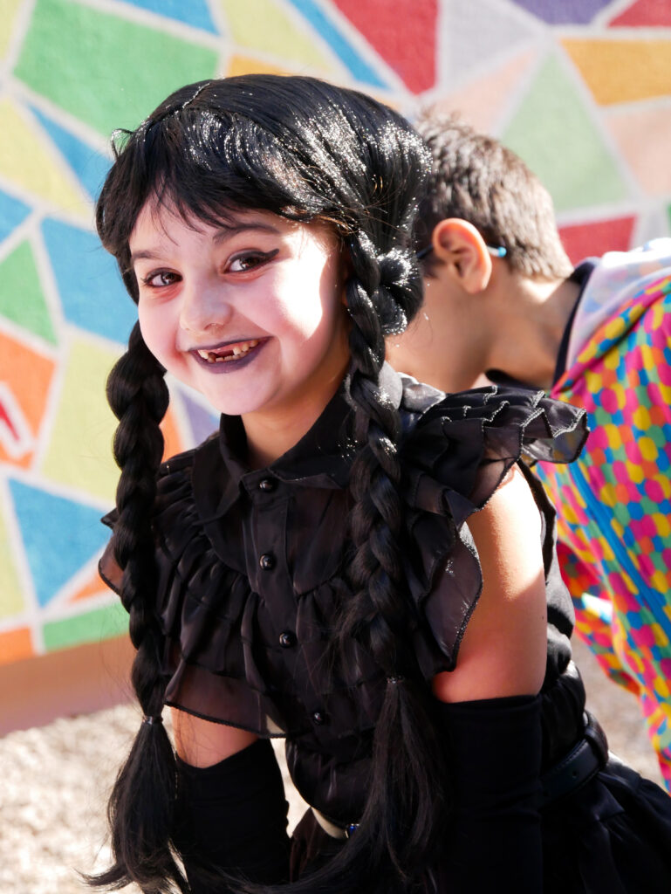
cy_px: 447
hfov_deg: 13.5
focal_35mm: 110
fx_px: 2841
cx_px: 336
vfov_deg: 17.9
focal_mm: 55
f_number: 5.1
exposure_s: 1/1000
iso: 1000
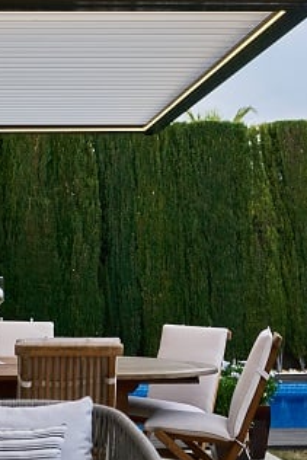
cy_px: 7
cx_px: -35
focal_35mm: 68
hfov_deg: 19.2
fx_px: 869
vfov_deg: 28.0
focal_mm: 18
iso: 160
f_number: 2.8
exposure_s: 1/250
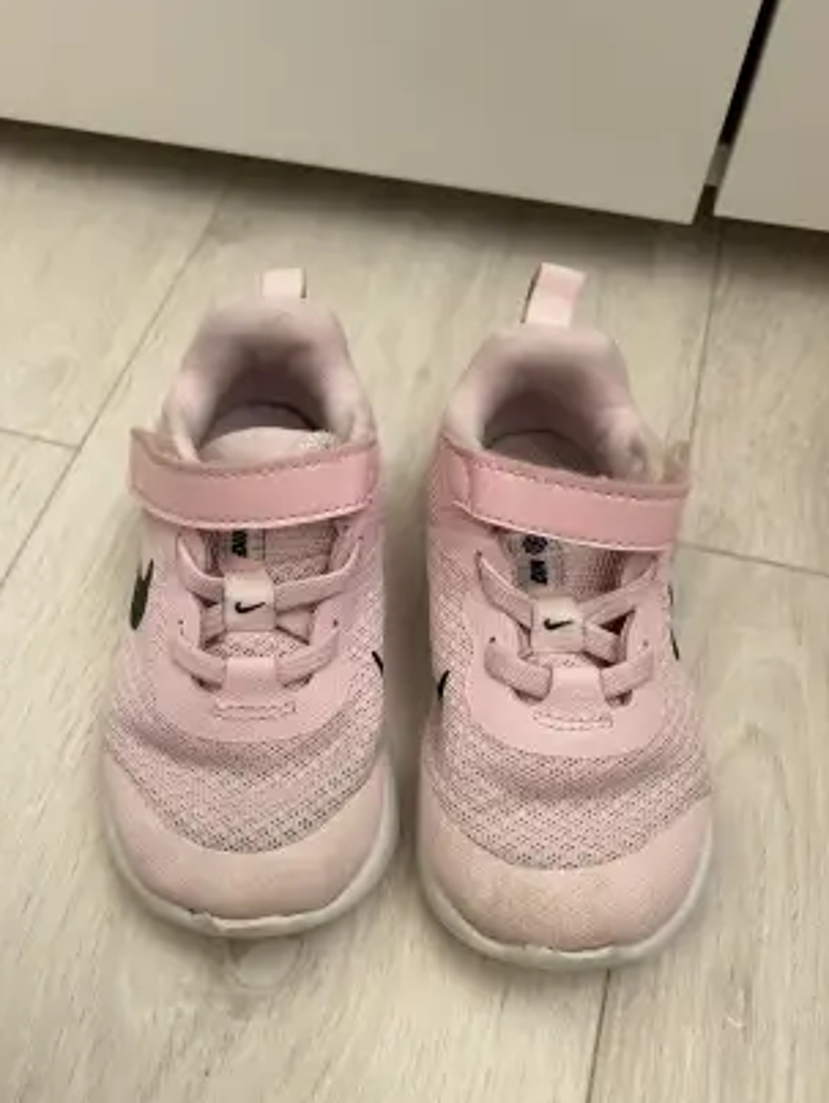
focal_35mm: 29
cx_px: 378
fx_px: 925
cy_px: 572
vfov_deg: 61.6
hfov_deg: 48.2
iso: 50
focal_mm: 5.7
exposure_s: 1/121
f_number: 1.5
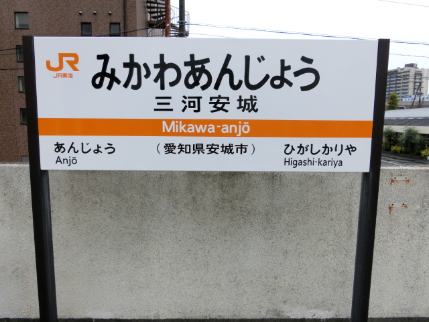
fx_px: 310
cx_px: 214
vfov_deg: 54.9
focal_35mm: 25
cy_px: 161
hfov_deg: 69.4
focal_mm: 4.5
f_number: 3.5
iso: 80
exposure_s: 1/250
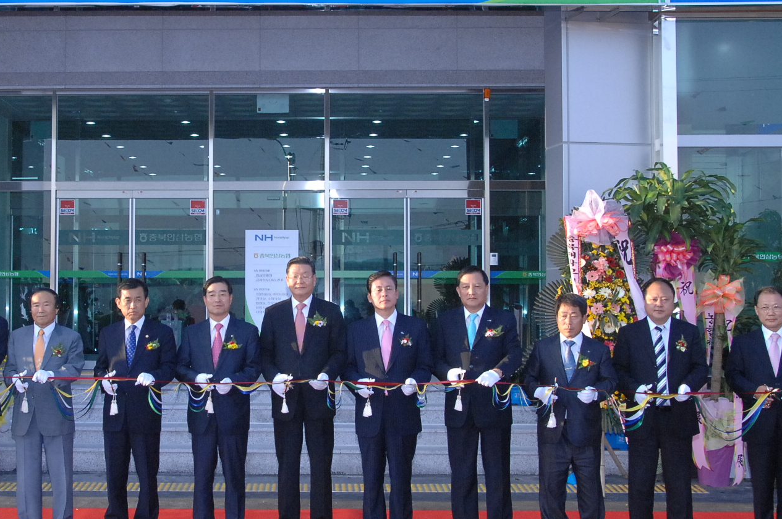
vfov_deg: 22.2
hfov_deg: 32.7
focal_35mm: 61
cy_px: 225
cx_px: 269
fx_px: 1323
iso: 800
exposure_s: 1/200
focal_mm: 24
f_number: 7.1
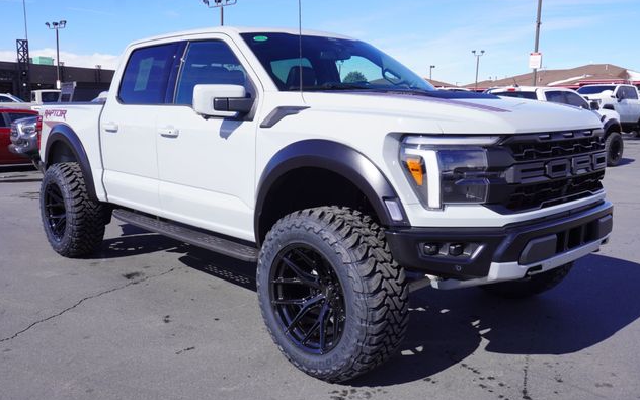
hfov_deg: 58.9
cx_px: 320
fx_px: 567
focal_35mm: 33
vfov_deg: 38.8
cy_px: 208
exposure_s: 1/125
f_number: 10
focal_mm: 21
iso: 100
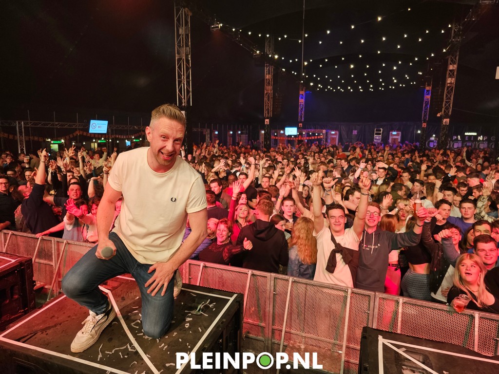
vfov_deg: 58.9
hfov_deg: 73.9
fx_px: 332
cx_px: 250
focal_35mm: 23
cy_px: 187
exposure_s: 1/100
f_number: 1.7
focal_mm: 6.3
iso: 160
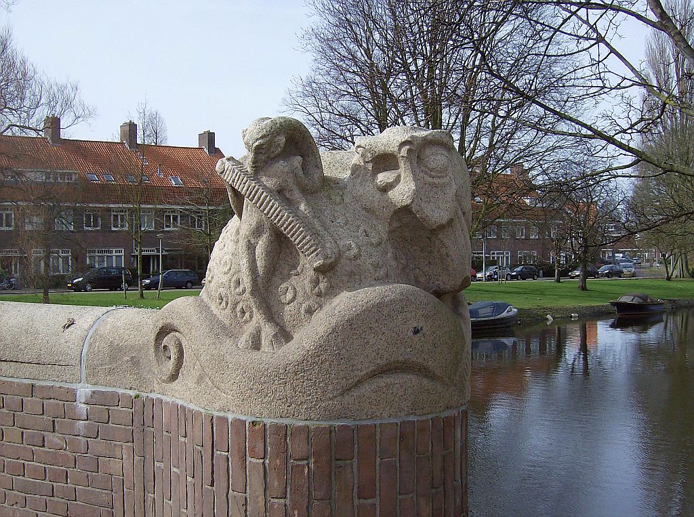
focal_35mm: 46
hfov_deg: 41.3
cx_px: 347
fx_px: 920
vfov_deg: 31.4
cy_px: 258
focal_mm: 7.7
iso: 100
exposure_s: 1/515
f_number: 5.1
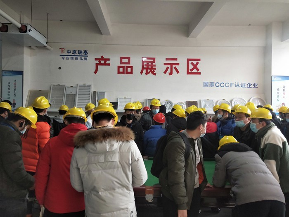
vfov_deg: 54.9
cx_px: 144
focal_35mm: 25
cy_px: 108
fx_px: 209
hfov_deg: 69.4
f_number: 1.7
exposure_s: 1/50
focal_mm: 4.28
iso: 273
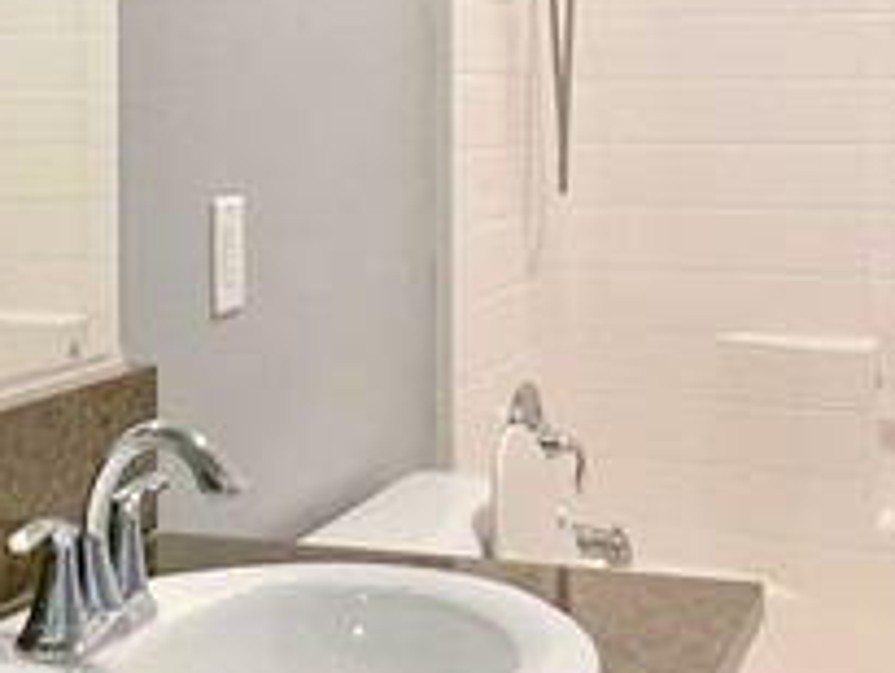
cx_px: 367
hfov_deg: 29.7
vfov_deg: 22.3
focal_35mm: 65
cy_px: 144
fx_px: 1682
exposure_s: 1/60
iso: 160
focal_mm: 1.57
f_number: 1.8
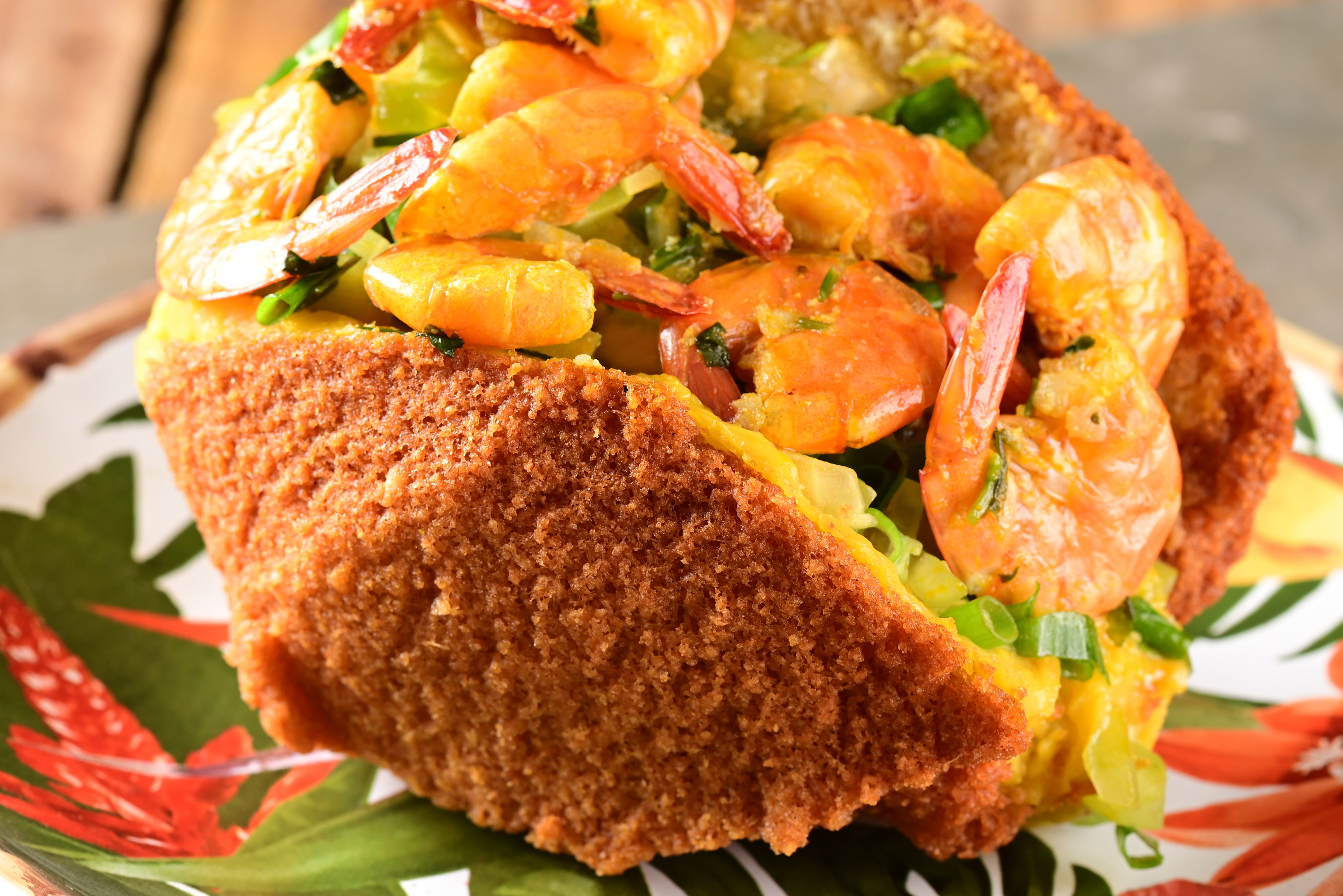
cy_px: 405
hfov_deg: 13.8
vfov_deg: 9.2
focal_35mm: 149
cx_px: 588
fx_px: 5558
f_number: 11
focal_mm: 105
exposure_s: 1/125
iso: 200
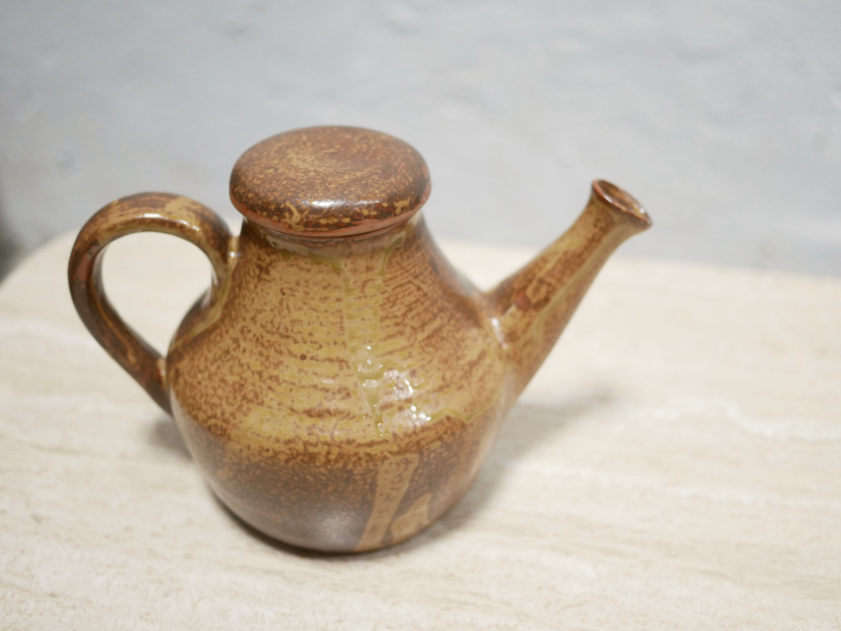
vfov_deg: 36.0
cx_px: 420
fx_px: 972
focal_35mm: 40
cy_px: 316
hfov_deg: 46.8
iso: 500
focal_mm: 20
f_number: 1.7
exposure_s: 1/60
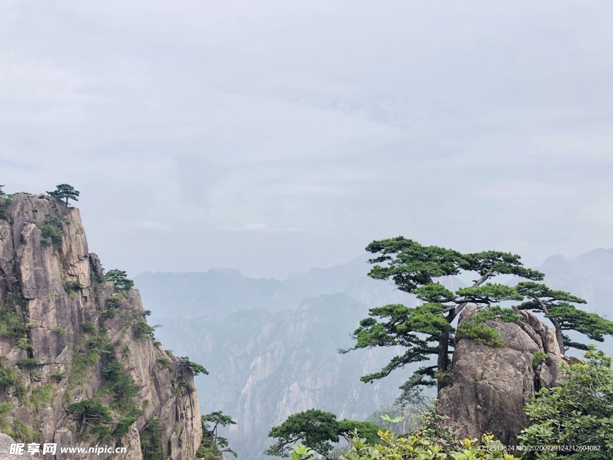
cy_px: 230
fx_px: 496
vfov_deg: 49.7
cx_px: 306
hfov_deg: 63.4
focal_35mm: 28
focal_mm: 4
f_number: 1.8
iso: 20
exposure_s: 1/500
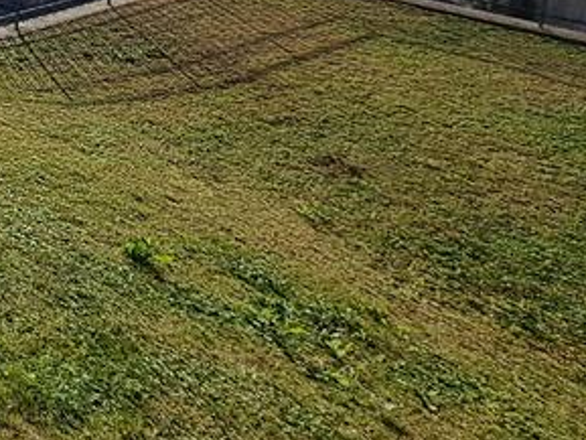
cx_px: -189
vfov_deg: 27.5
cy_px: -95
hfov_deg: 31.2
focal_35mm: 46
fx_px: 779
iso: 50
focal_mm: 1.74
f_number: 2.2
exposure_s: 1/3030
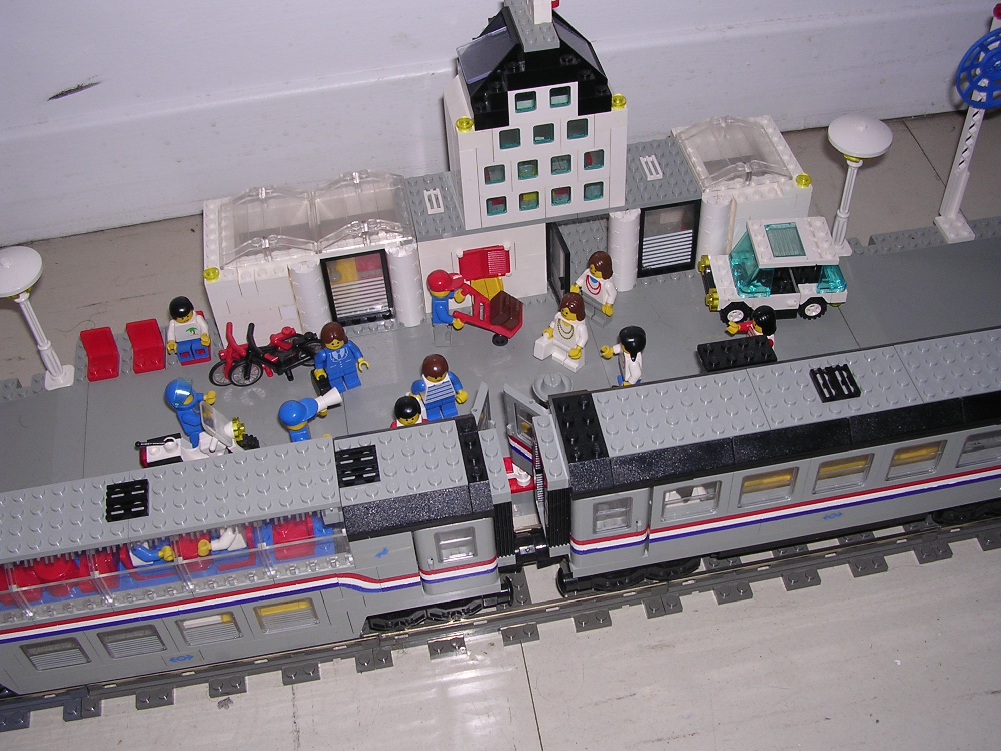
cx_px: 511
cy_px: 370
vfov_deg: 36.8
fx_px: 1128
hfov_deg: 47.9
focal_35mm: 39
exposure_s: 1/60.1
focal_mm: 5.8
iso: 100
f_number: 2.8
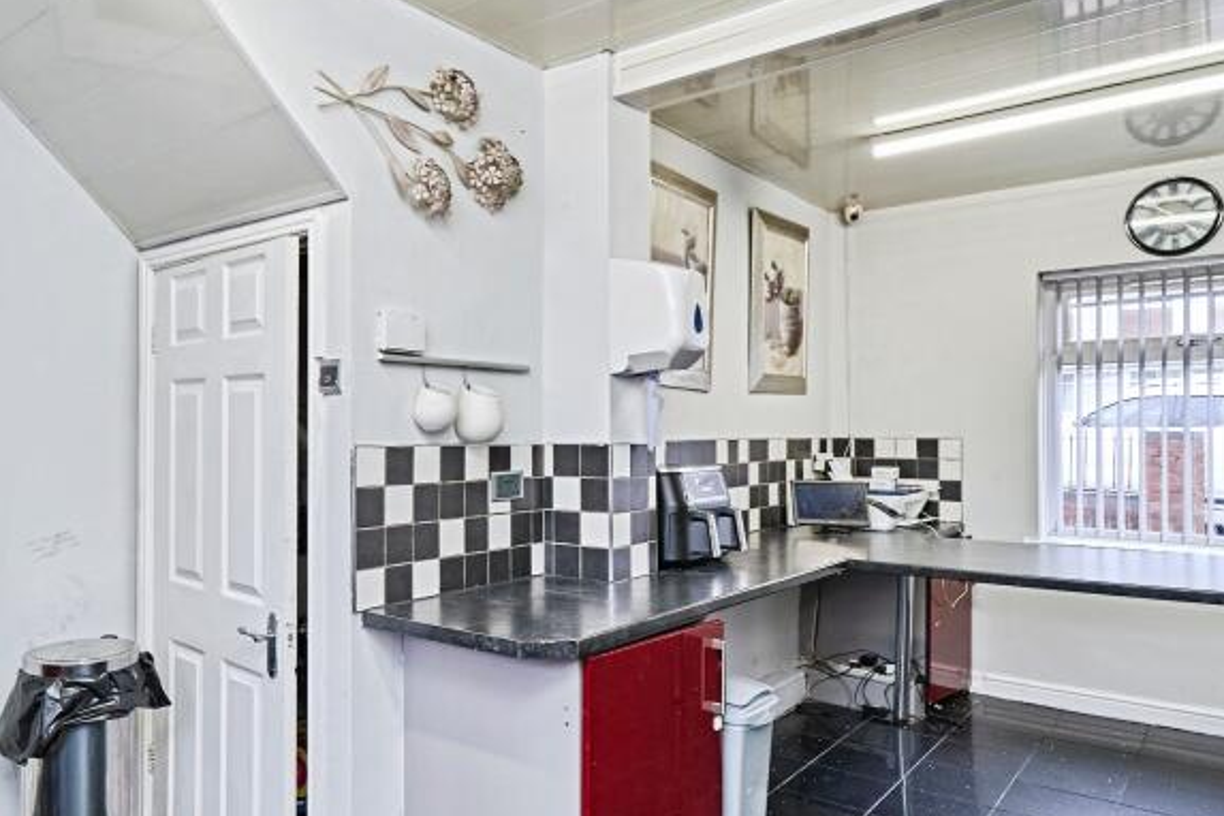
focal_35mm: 25
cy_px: 441
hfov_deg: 70.6
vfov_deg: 51.2
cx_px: 476
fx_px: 850
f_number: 8
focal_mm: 14
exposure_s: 1/25
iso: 400
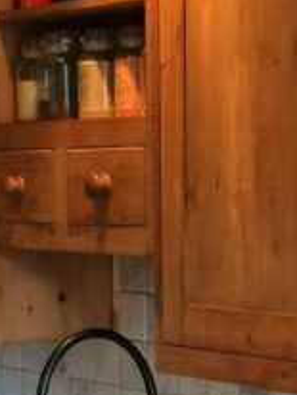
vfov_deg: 13.2
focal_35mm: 149
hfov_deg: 10.0
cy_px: 332
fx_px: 1701
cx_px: 144
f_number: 2.2
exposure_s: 1/30
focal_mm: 4.12
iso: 160
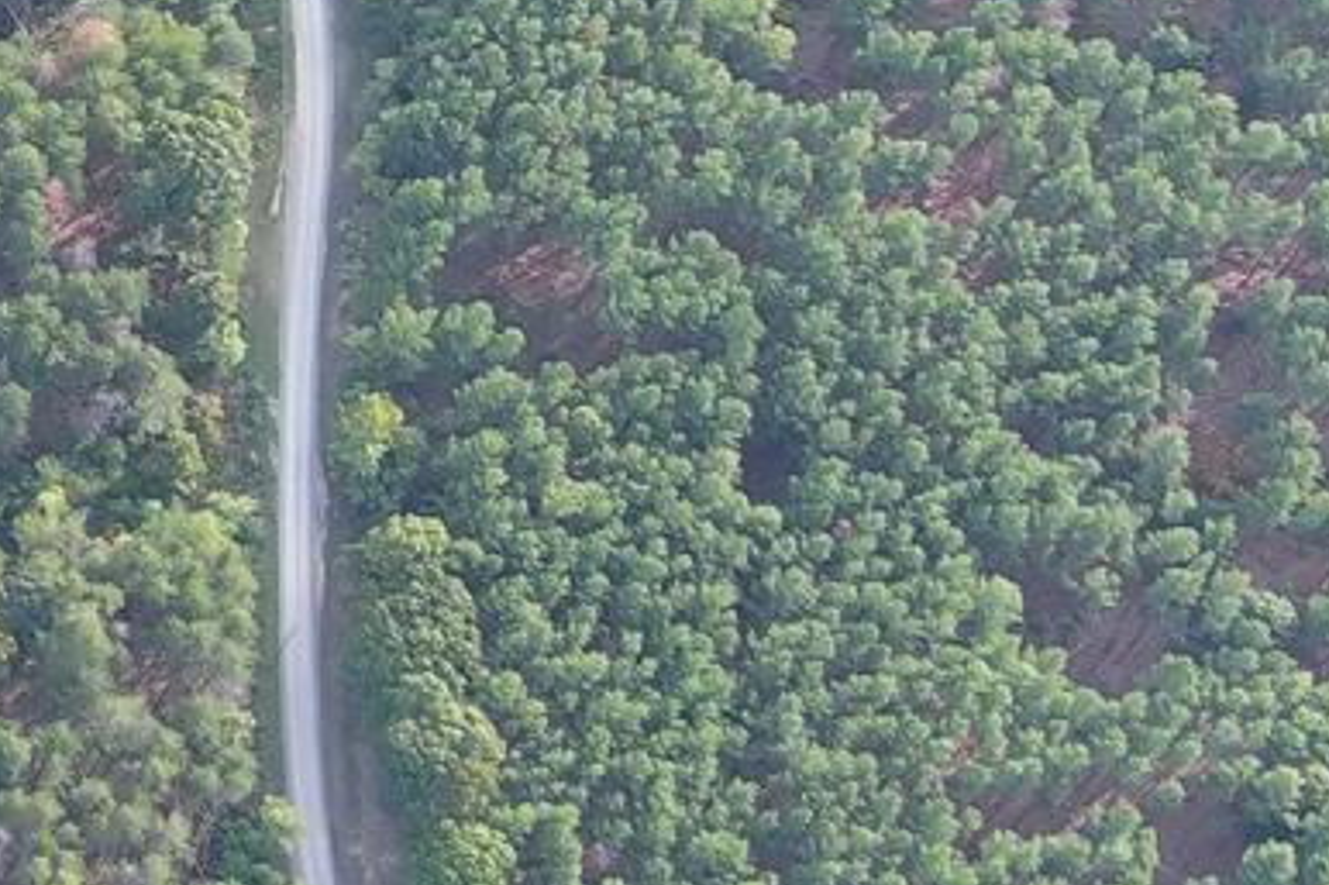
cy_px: -181
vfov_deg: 8.8
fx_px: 5682
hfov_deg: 11.7
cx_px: -1456
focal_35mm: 154
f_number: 2.8
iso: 100
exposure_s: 1/143
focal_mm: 10.57
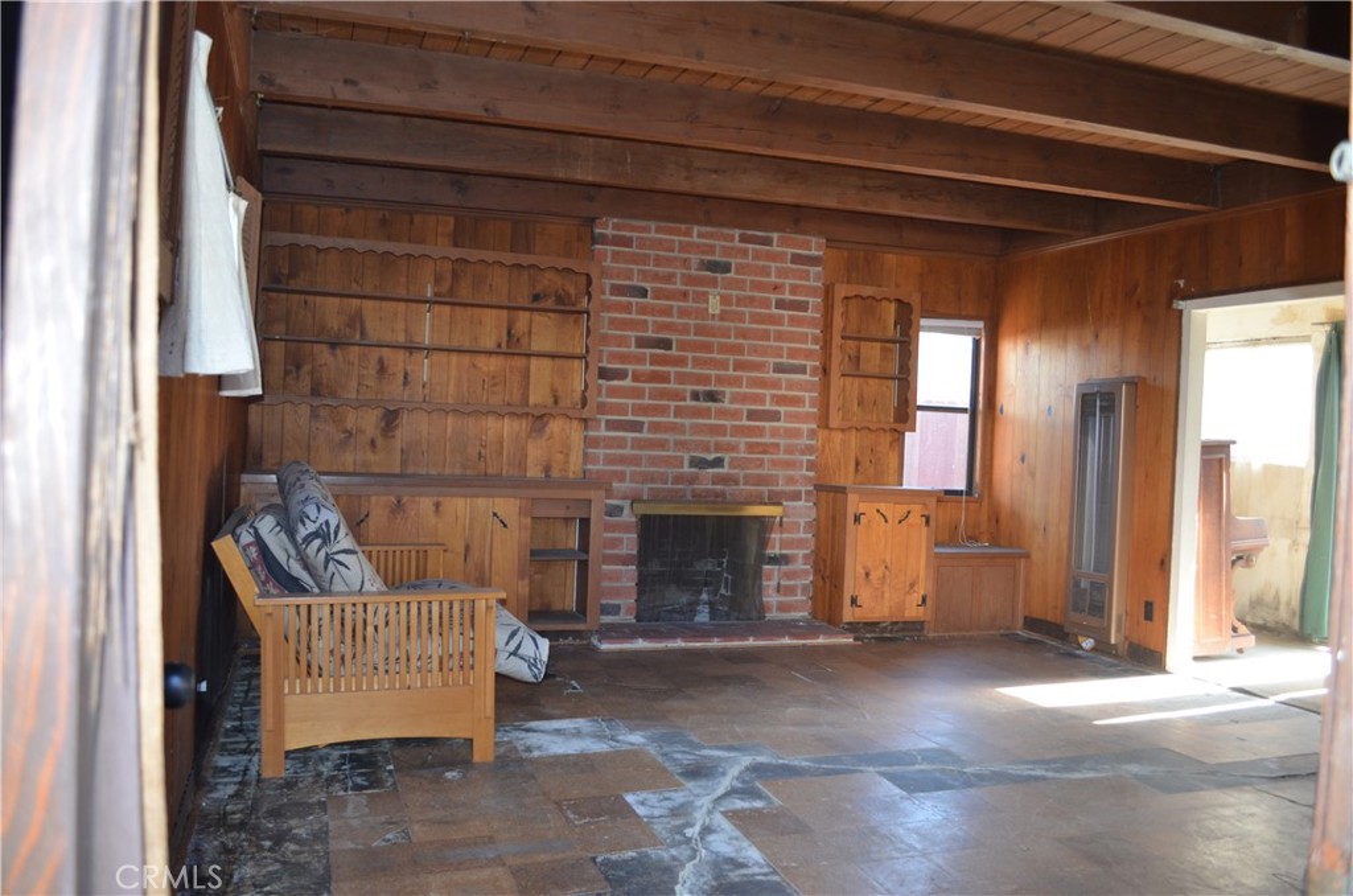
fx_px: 1013
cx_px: 676
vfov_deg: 47.7
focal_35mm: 27
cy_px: 448
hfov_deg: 67.5
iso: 400
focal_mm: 18
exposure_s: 1/60
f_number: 3.5
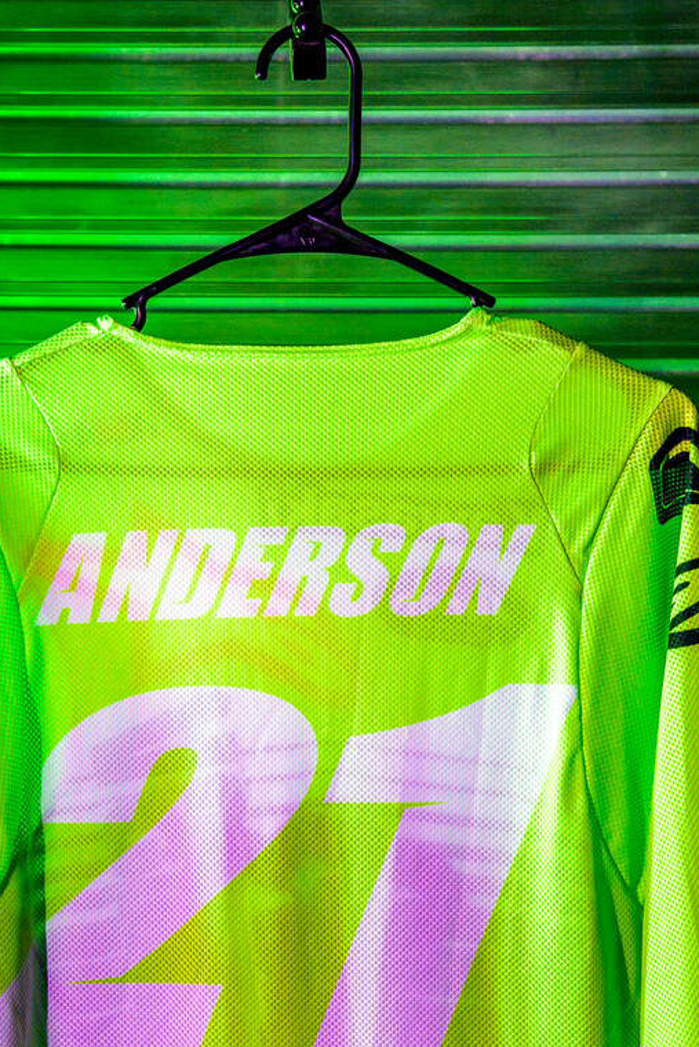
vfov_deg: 19.8
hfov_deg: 13.6
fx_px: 2940
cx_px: 279
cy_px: 946
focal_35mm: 101
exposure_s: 1/100
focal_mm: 48
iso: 1000
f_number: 4.5
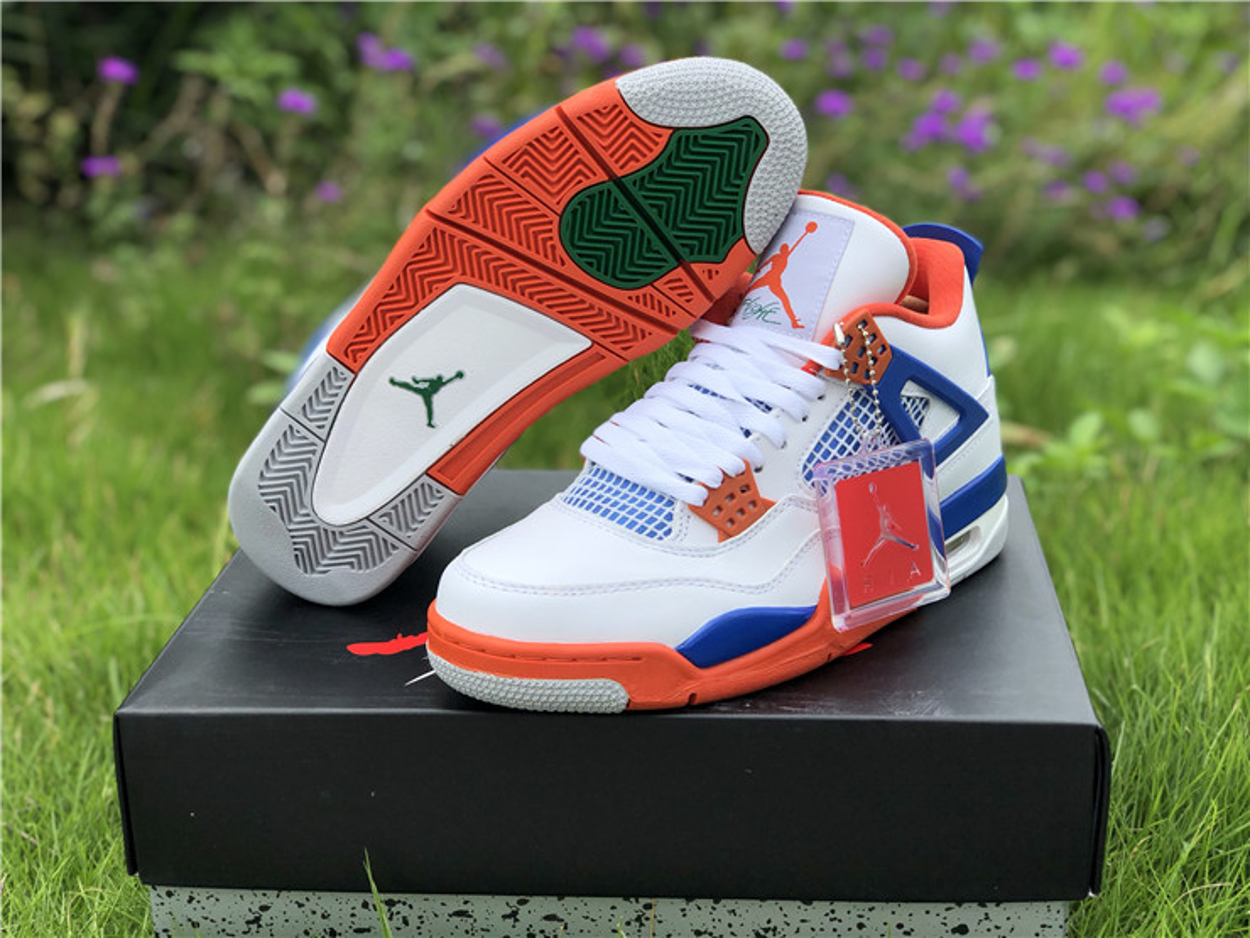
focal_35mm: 52
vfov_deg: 28.0
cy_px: 469
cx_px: 625
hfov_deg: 36.8
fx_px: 1878
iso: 16
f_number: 2.4
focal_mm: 6
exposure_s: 1/1372
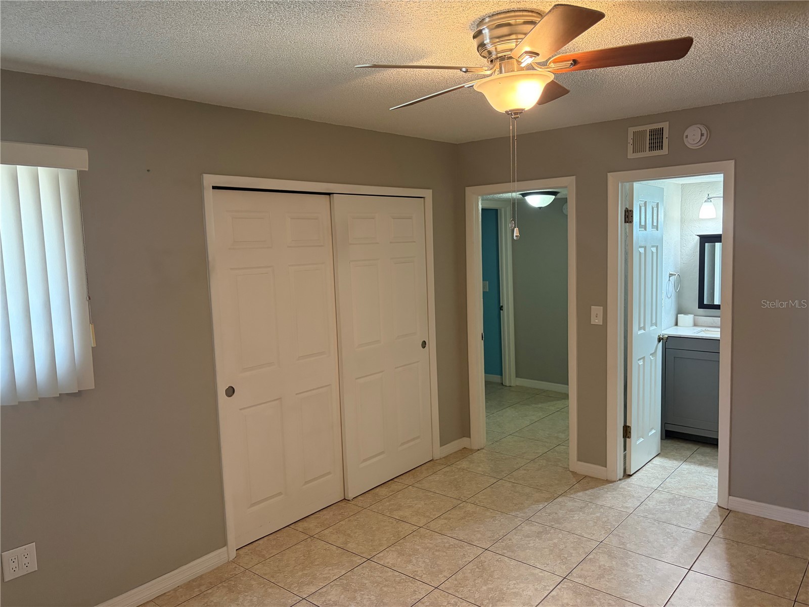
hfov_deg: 67.3
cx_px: 404
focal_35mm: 26
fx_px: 608
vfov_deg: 53.1
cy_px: 304
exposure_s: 1/60
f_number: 1.6
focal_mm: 5.96
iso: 250
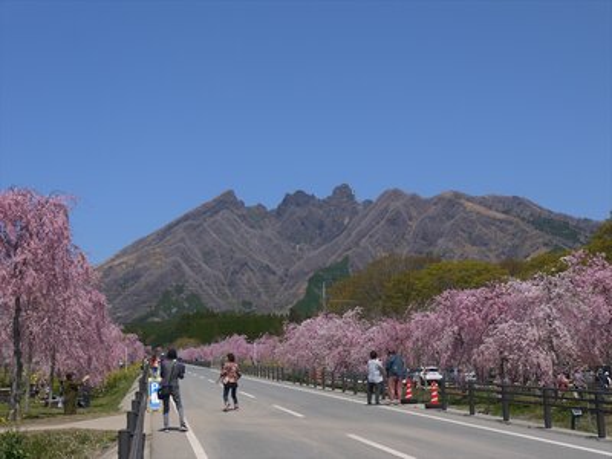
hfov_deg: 38.2
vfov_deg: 29.1
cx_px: 306
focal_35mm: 50
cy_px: 230
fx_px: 884
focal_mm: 25
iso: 160
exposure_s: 1/500
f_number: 9
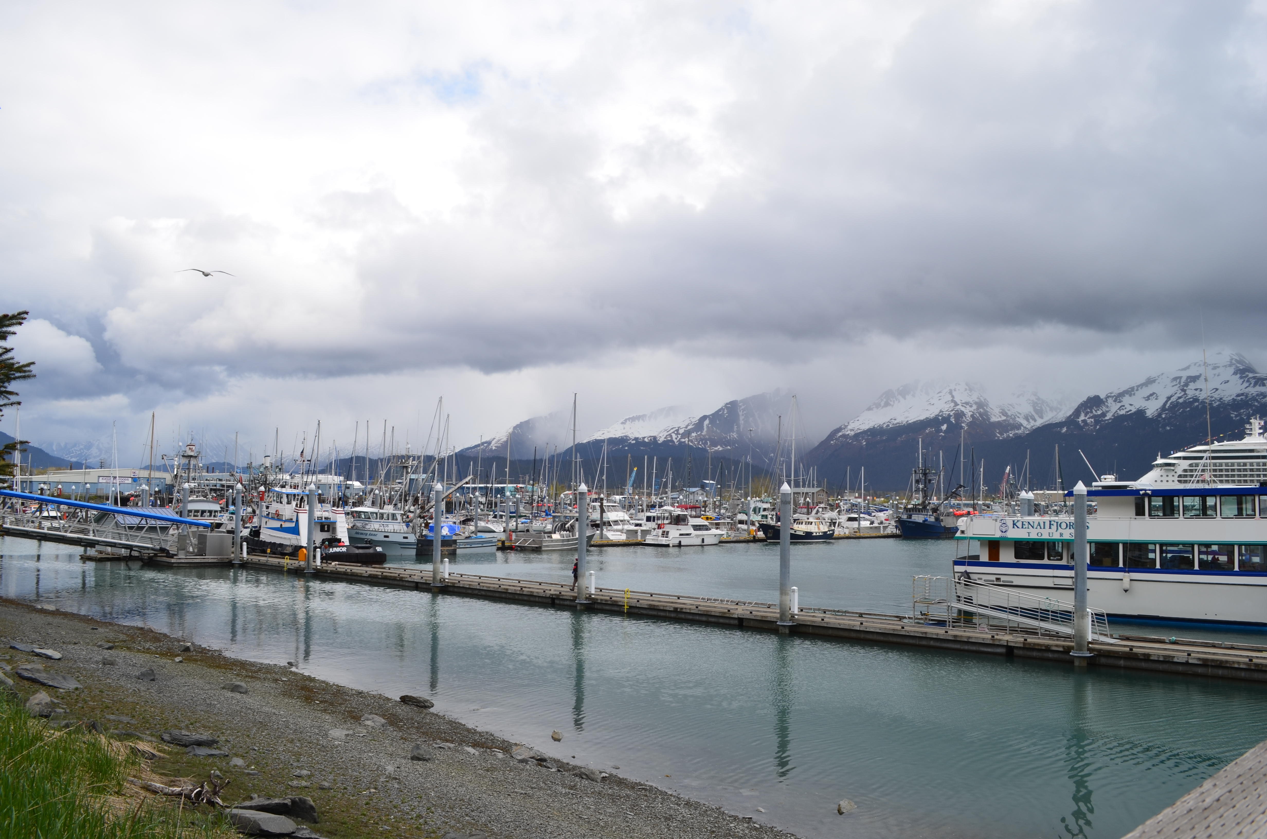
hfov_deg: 62.0
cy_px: 420
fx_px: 1054
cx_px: 634
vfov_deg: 43.4
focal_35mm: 30
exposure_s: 1/160
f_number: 11
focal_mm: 20
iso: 100
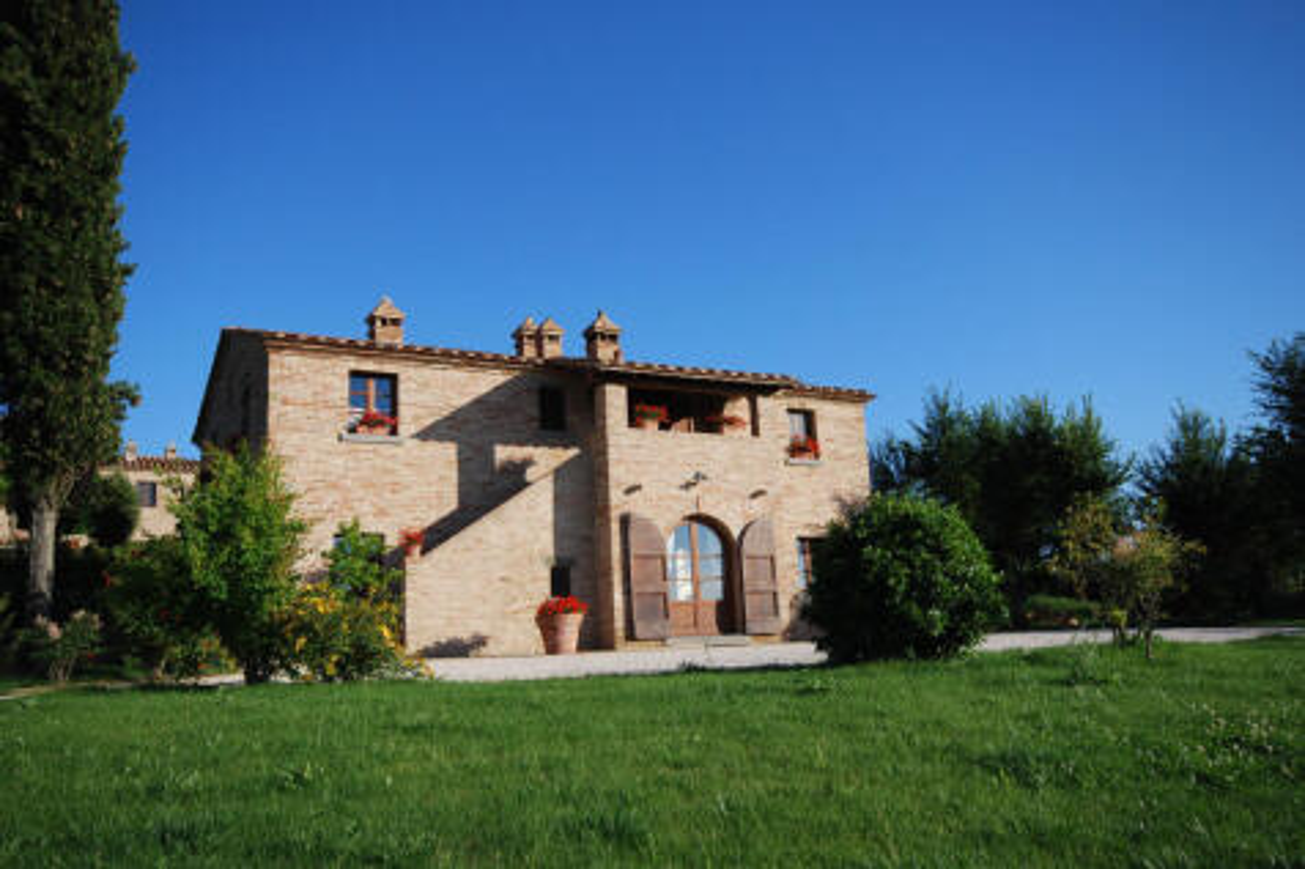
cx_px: 652
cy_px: 434
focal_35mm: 30
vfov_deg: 43.6
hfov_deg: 61.9
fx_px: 1087
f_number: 10
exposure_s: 1/250
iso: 200
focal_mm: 20
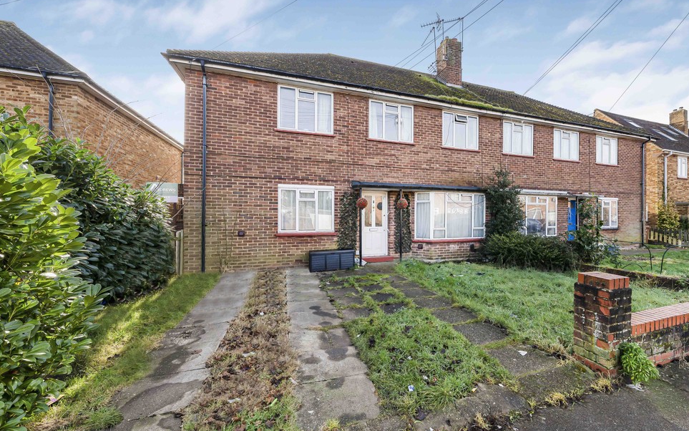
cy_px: 213
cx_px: 355
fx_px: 244
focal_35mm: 13
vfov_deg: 82.8
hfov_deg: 109.3
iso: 320
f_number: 9
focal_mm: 12
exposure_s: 1/200
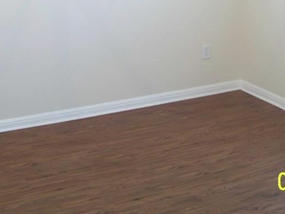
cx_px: 149
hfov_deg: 27.0
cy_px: 22
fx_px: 593
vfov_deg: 20.0
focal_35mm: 72
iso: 200
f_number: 2.8
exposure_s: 1/30
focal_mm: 5.85
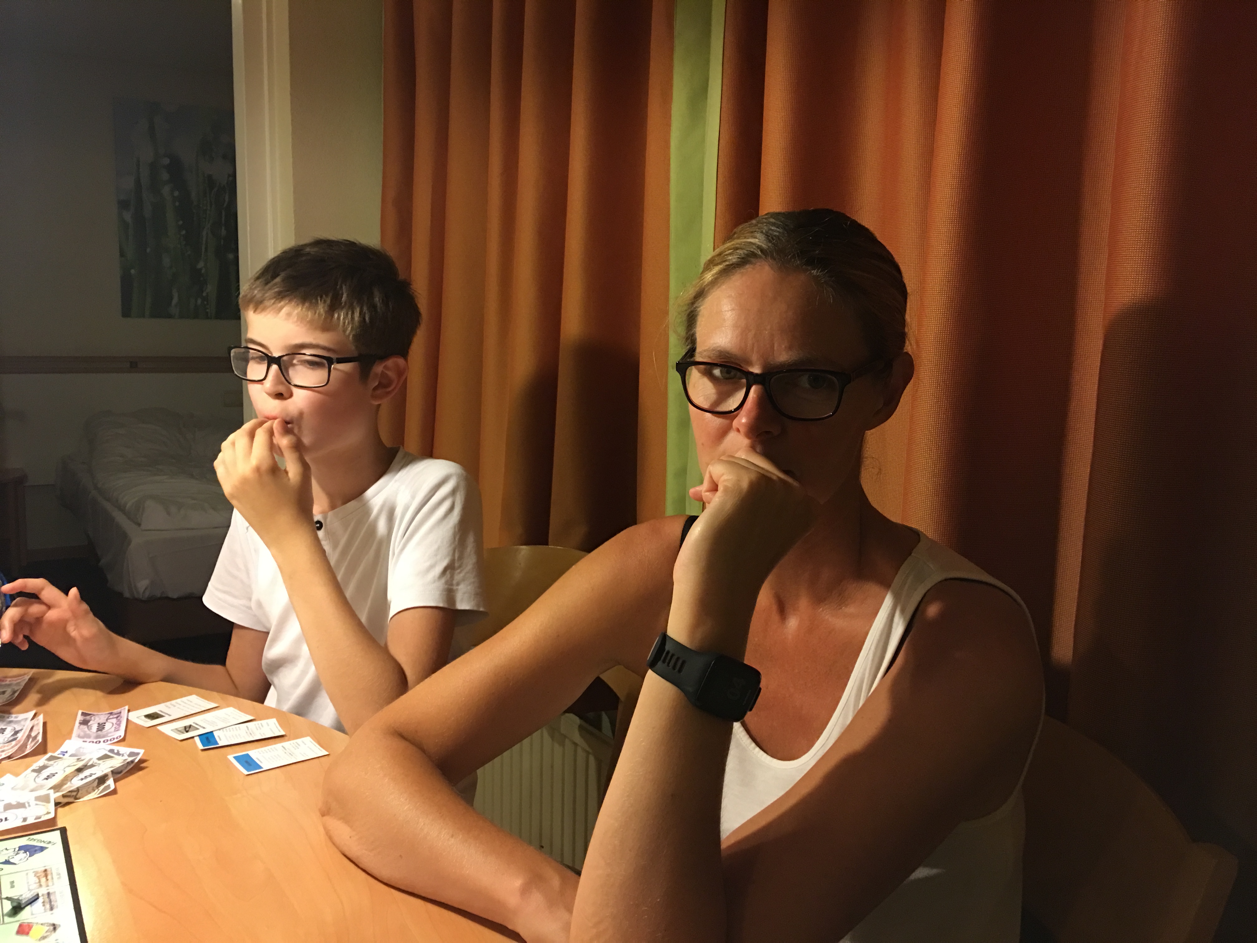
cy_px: 472
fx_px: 1053
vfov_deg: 48.2
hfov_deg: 61.7
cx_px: 628
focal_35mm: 29
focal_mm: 4.15
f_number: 2.2
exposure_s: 1/8
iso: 100
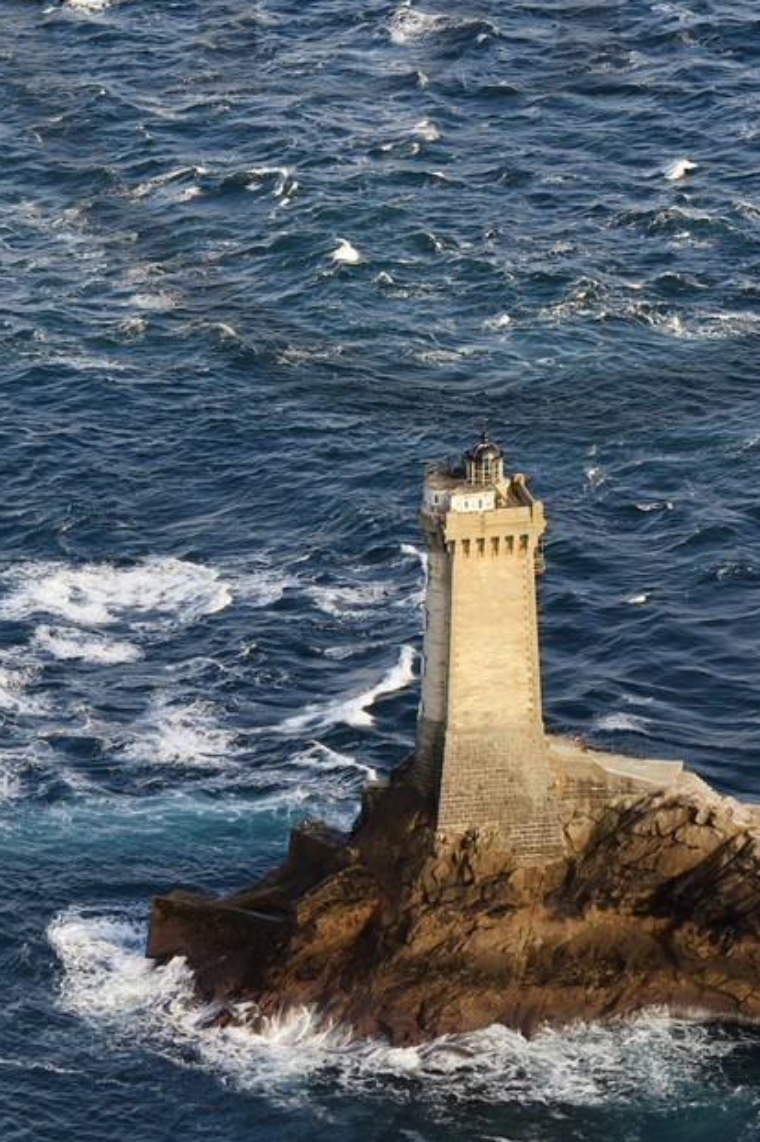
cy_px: -129
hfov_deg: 7.6
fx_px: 5706
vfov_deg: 11.3
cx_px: 525
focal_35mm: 180
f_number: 5
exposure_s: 1/800
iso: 400
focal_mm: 70
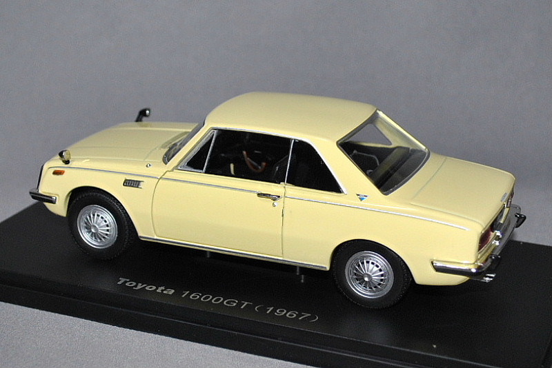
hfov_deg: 41.1
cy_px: 184
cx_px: 276
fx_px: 736
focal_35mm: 48
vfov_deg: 28.1
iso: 400
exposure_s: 1/60
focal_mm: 32
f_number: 4.8
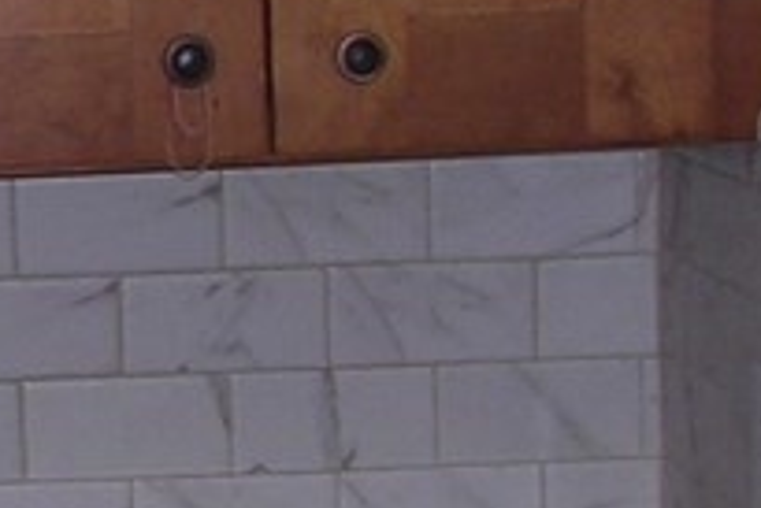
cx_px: -995
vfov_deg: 7.0
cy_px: 241
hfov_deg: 9.4
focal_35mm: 197
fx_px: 4167
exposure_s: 1/60.1
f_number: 2.8
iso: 100
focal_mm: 5.8
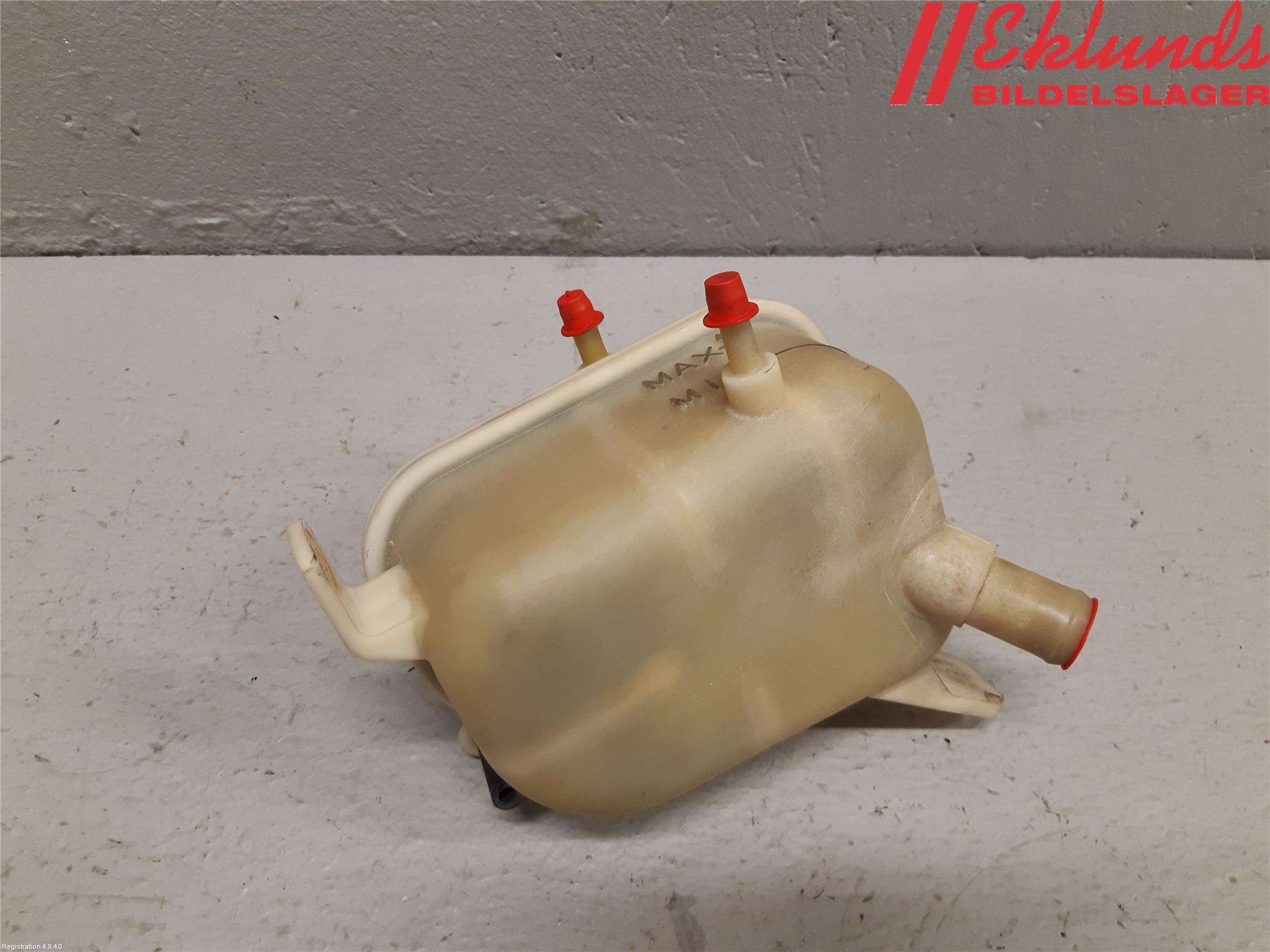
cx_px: 635
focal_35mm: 26
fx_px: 954
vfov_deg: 53.1
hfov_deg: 67.3
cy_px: 476
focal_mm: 3.93
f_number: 1.7
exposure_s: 1/50
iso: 125
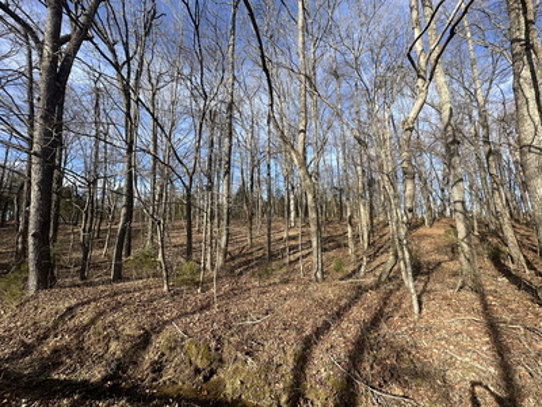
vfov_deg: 85.7
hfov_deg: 102.1
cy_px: 204
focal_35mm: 14
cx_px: 271
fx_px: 219
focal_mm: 2.22
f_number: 2.2
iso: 40
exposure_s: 1/744
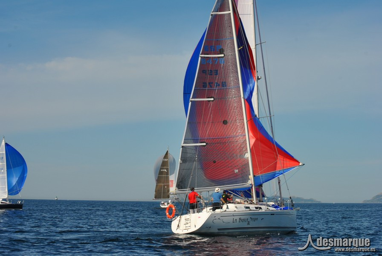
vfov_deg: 16.6
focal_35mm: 82
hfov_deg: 24.6
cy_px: 128
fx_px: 877
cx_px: 191
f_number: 9
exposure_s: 1/320
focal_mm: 55
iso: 100
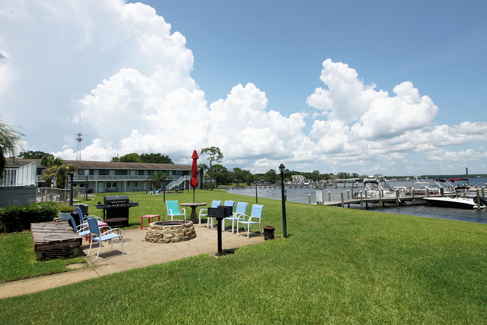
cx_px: 244
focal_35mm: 18
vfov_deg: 67.4
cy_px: 162
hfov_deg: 90.0
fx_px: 244
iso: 100
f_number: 8
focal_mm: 12
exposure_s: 1/125
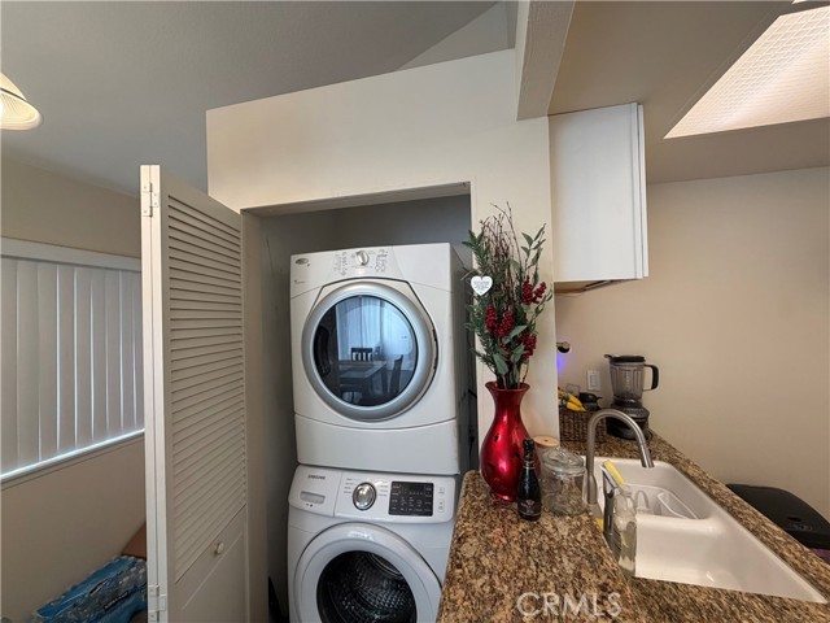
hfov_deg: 102.1
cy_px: 312
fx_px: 336
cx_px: 415
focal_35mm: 14
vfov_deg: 85.7
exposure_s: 1/120
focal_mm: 2.22
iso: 160
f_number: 2.2
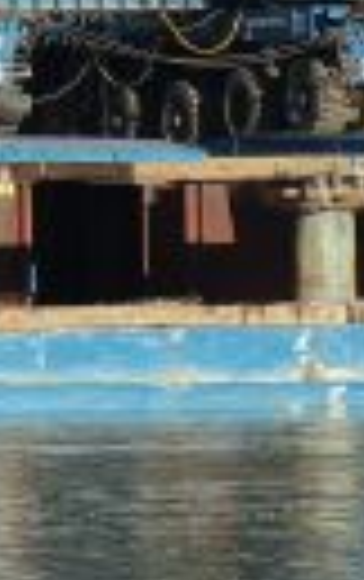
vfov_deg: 2.1
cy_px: -119
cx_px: -112
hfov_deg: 1.3
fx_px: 16136
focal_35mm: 1020
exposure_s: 1/800
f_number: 4
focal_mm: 44.8
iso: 160
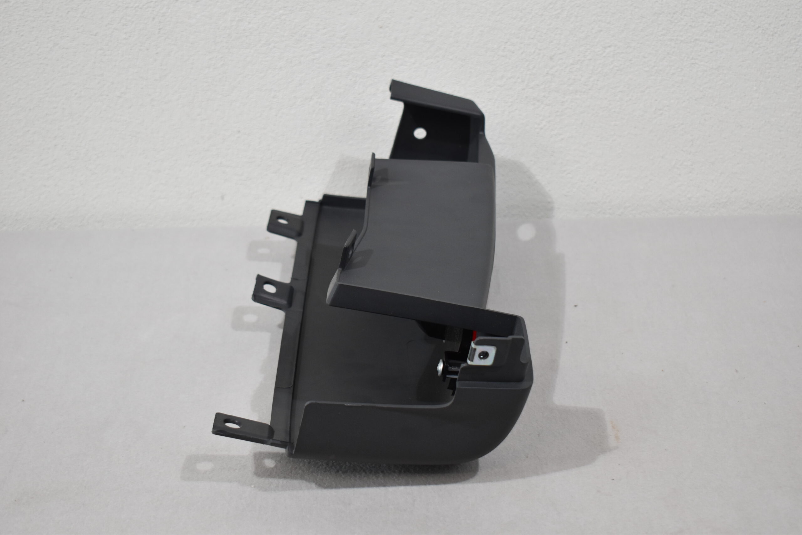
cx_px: 401
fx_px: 1337
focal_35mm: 60
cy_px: 268
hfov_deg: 33.4
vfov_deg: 22.6
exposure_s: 1/160
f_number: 5
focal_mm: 40
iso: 800
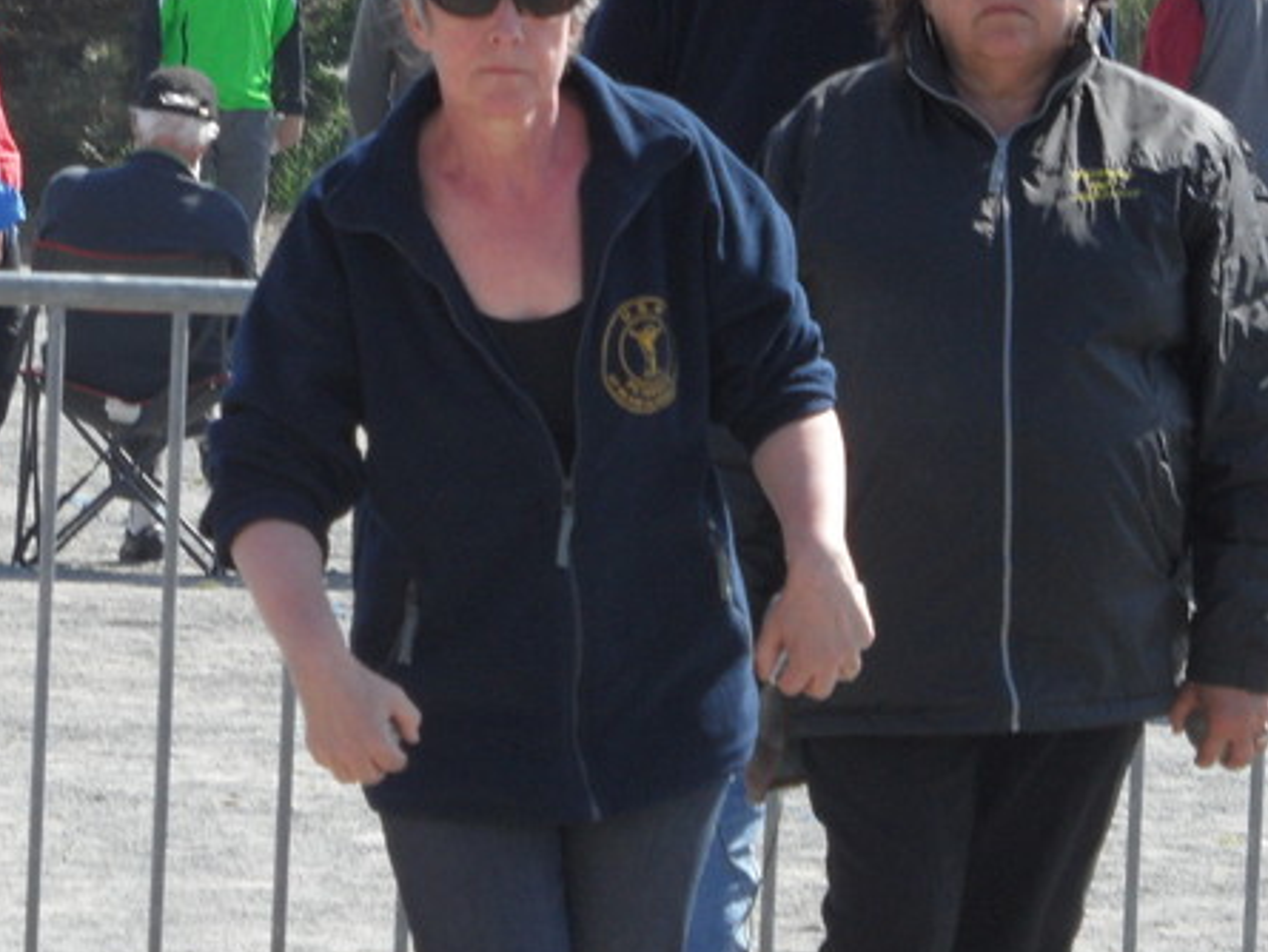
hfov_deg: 5.1
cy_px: 624
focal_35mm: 388
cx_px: 379
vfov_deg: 3.8
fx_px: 14216
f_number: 4.4
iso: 80
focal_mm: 29.7
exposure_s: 1/250
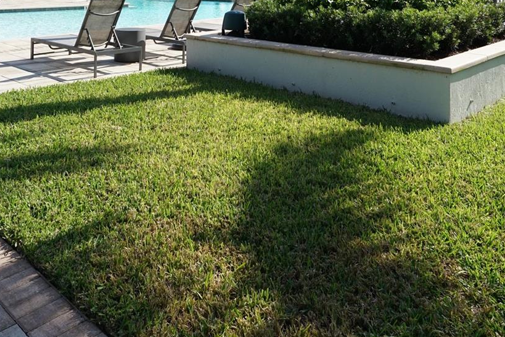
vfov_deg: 33.3
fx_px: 491
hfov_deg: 54.4
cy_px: -29
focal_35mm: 35
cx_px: 258
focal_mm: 14
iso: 640
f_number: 7.1
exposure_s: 1/1250
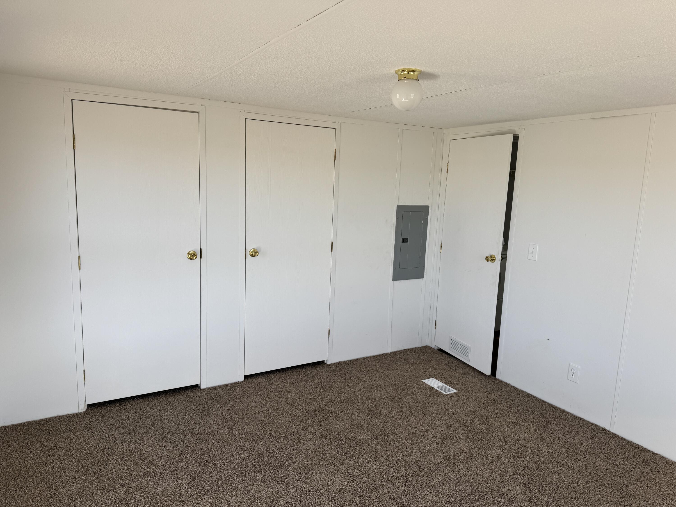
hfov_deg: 71.6
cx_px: 338
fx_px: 469
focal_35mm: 24
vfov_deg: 56.8
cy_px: 254
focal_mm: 6.76
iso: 80
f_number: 1.78
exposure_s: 1/392
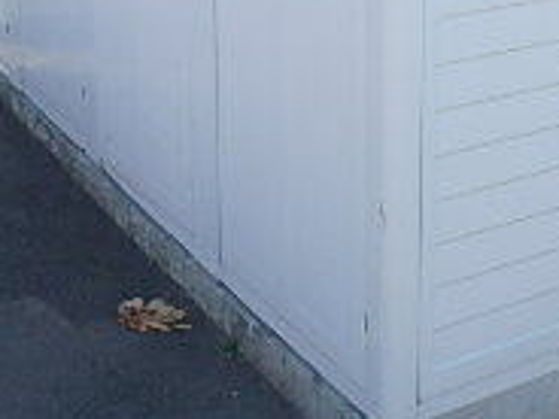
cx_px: 337
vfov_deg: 19.2
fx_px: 1179
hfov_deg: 26.6
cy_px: -64
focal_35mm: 73
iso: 125
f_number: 3.5
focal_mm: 3.7
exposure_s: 1/320
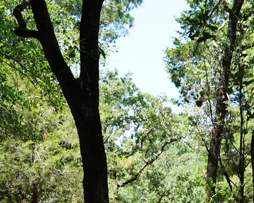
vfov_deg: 7.1
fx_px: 1631
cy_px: 194
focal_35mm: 217
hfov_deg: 8.9
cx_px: 84
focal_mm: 50
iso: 100
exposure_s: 1/80
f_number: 6.3
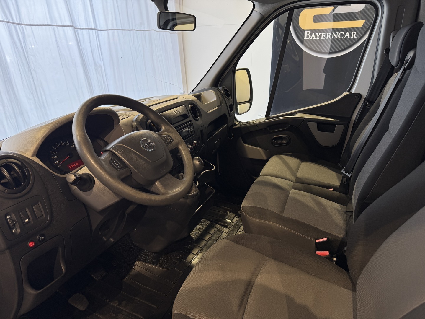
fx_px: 295
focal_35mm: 24
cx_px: 212
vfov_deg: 56.8
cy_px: 160
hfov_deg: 71.6
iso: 64
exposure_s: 1/100
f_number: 1.78
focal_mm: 6.76
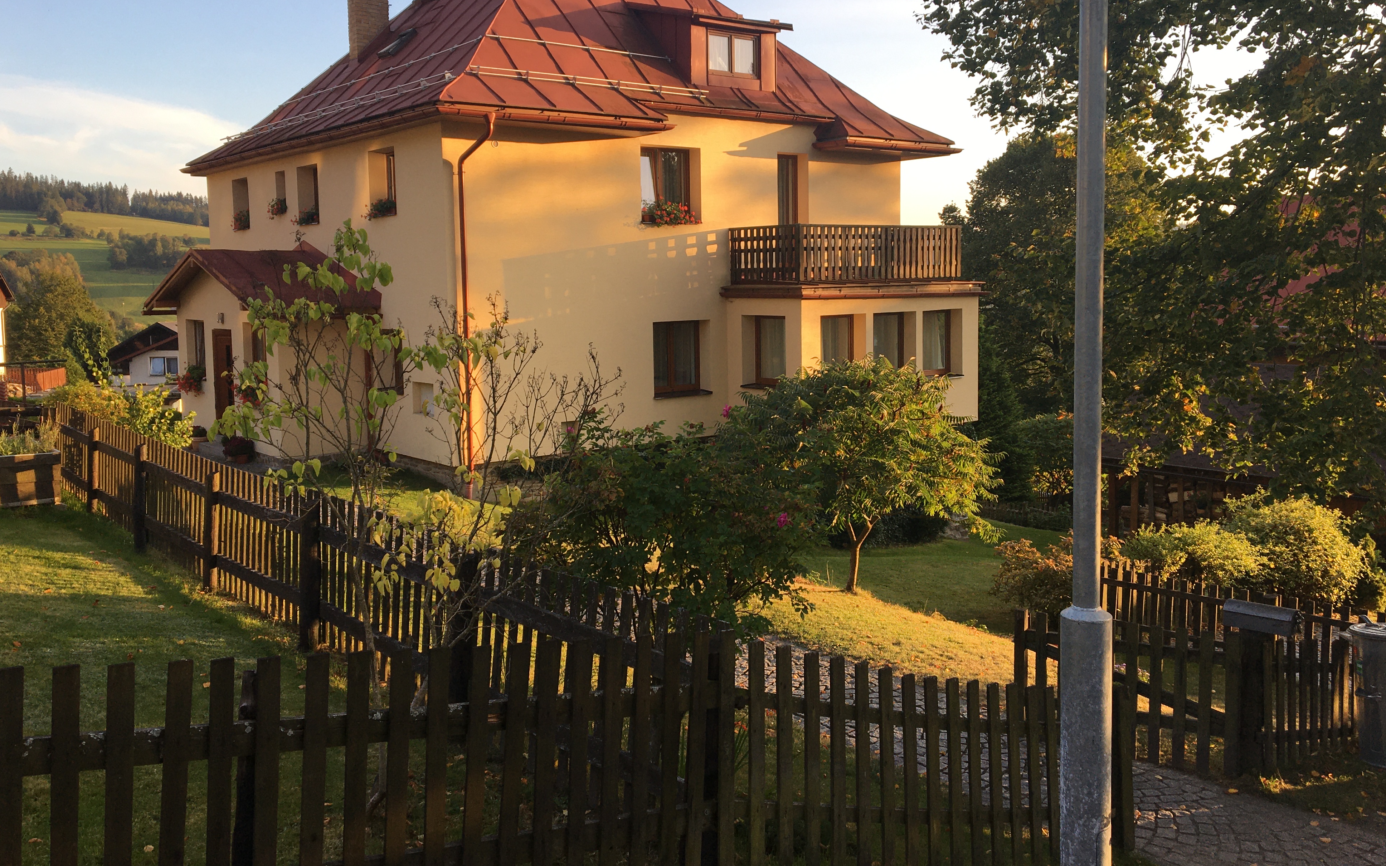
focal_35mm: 32
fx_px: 1209
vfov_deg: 39.3
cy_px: 372
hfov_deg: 59.6
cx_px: 682
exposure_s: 1/276
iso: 25
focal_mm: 4.15
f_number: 2.2
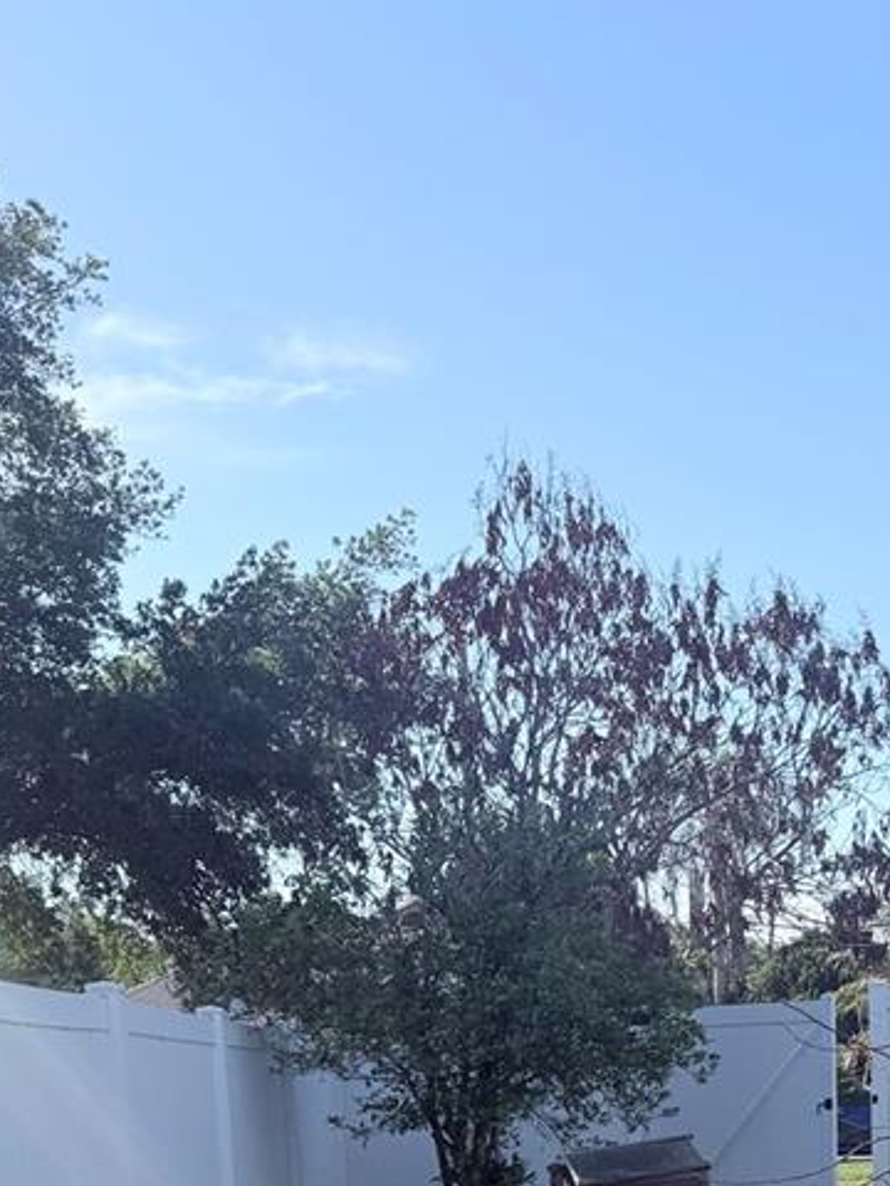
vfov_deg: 28.8
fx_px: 2057
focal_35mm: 60
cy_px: 1344
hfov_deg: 24.1
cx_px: 687
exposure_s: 1/3145
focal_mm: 6.76
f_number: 1.78
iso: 80
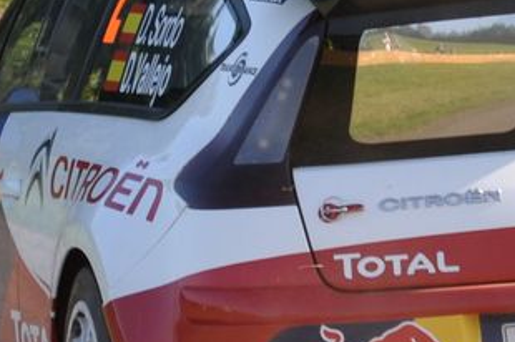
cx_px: 359
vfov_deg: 1.7
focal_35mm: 814
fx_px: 11626
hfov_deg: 2.5
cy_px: -55
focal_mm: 105
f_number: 5.6
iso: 280
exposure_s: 1/500
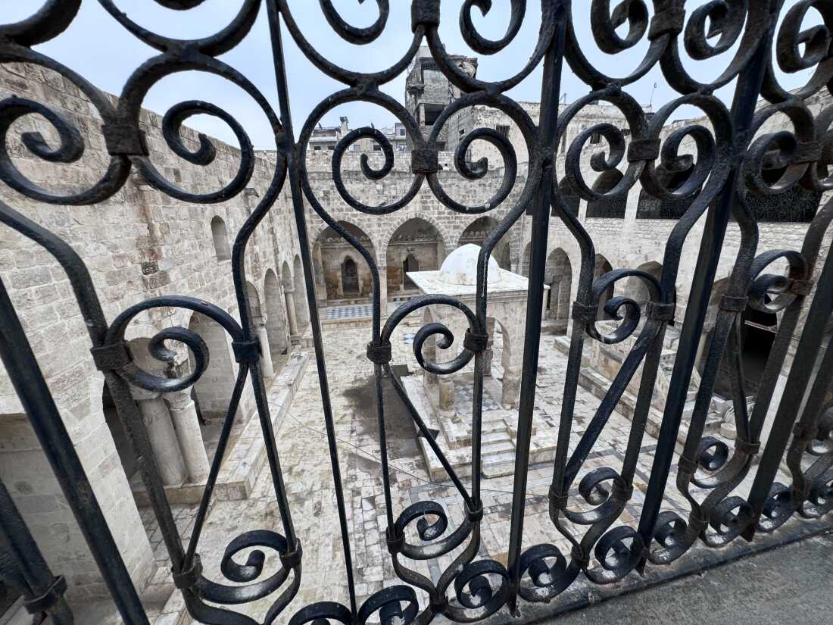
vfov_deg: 85.7
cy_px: 312
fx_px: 337
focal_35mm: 14
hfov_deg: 102.1
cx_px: 416
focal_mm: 2.22
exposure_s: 1/135
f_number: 2.2
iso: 40
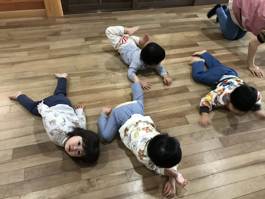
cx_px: 132
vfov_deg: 49.7
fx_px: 214
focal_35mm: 28
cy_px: 100
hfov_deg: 63.4
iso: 80
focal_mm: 3.99
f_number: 1.8
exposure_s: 1/17
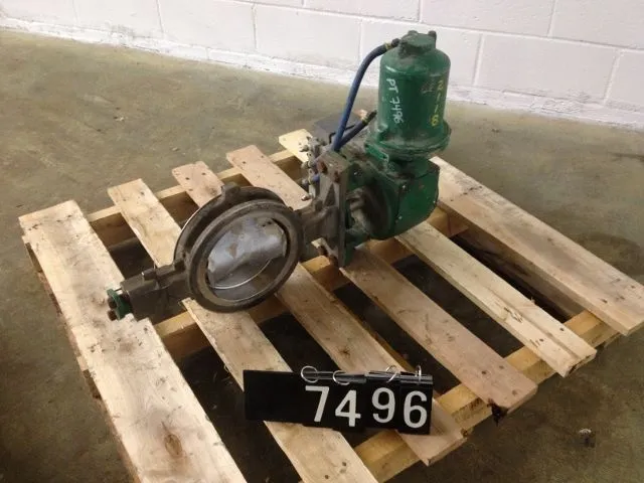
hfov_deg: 52.6
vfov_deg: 40.7
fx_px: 651
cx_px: 322
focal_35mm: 35
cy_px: 242
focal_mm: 4.28
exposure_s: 1/20
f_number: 2.4
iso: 200
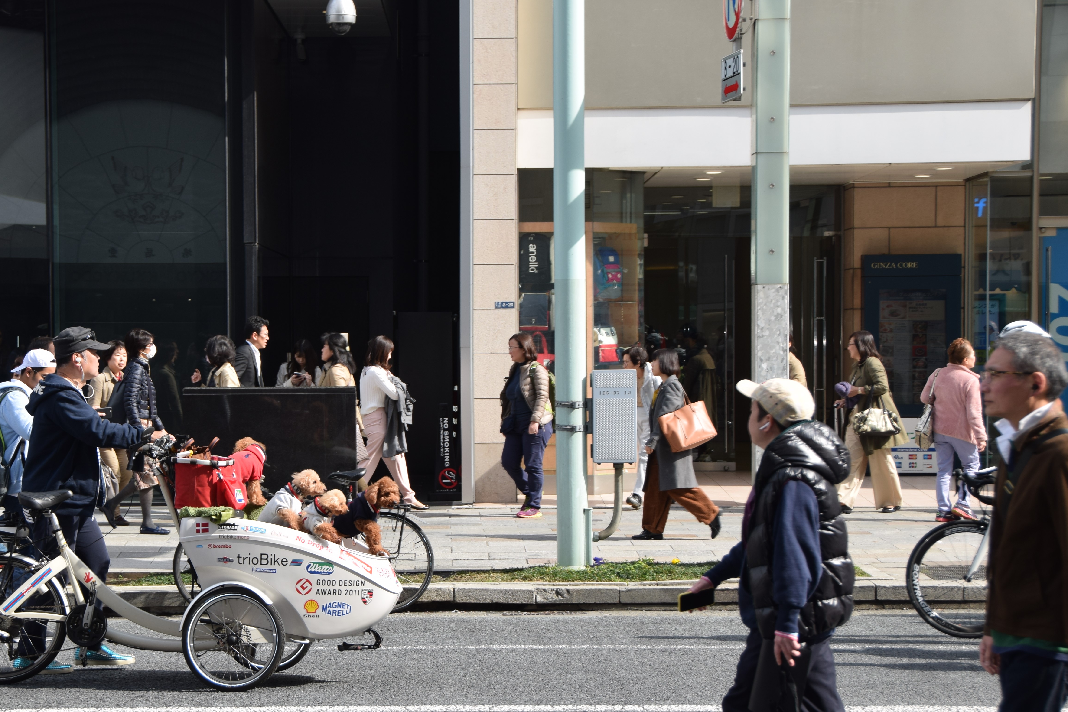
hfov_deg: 22.6
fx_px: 2670
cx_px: 395
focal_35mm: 90
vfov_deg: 15.2
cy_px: 381
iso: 100
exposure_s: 1/200
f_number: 7.1
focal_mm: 46
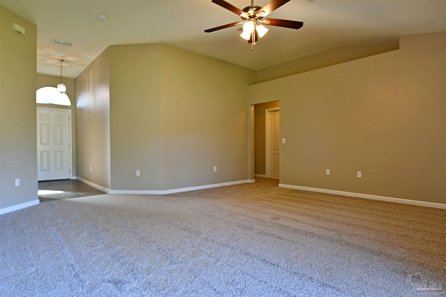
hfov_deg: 84.0
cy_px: 148
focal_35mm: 20
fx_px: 248
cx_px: 223
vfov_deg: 61.9
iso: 250
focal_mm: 10
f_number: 4
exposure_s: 1/25
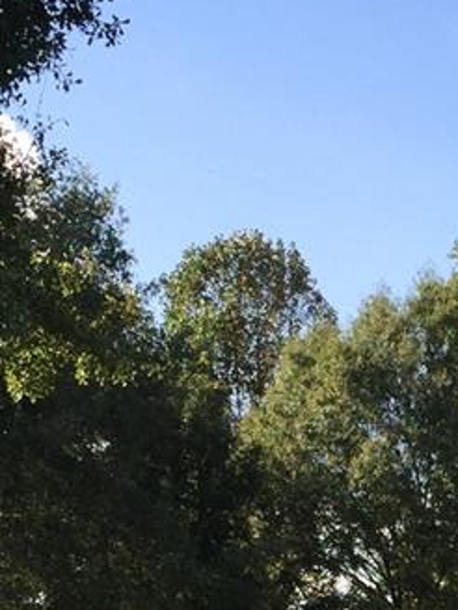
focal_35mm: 68
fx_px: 1200
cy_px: 359
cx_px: 477
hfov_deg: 20.8
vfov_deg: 28.5
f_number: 2.2
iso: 32
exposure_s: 1/1041
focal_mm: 4.15
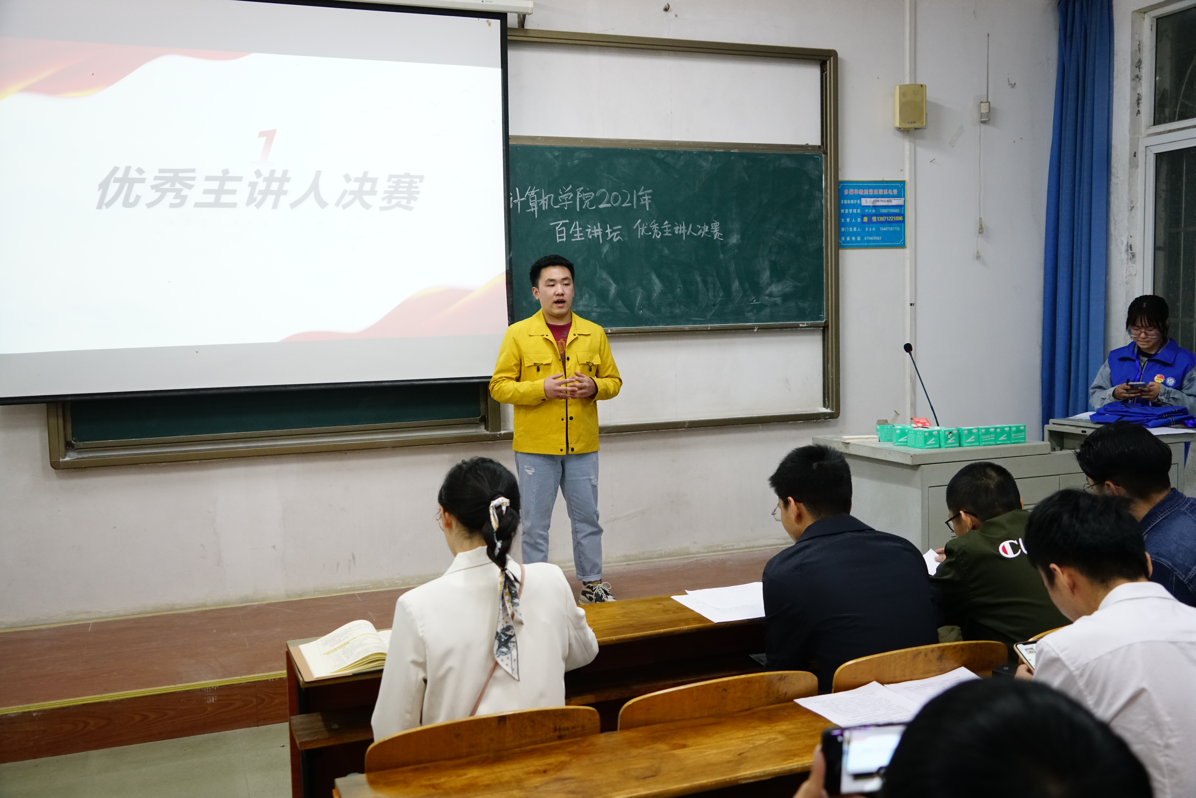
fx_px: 1096
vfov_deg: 40.0
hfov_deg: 57.2
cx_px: 598
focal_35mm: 33
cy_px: 399
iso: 6400
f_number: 4.5
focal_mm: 33
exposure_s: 1/200
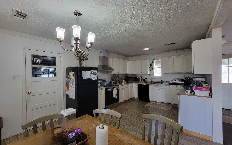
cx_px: 116
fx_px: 89
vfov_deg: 78.6
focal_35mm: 14
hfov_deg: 105.3
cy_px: 72
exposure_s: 1/60.2
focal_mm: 2.2
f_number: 2.2
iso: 200
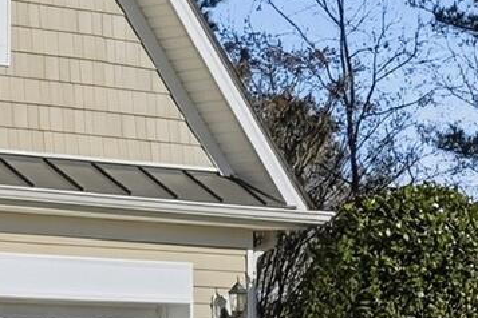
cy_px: 90
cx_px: -988
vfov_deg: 6.5
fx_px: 2788
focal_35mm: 210
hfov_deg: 8.2
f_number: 9
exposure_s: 1/8000
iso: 250
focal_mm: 30
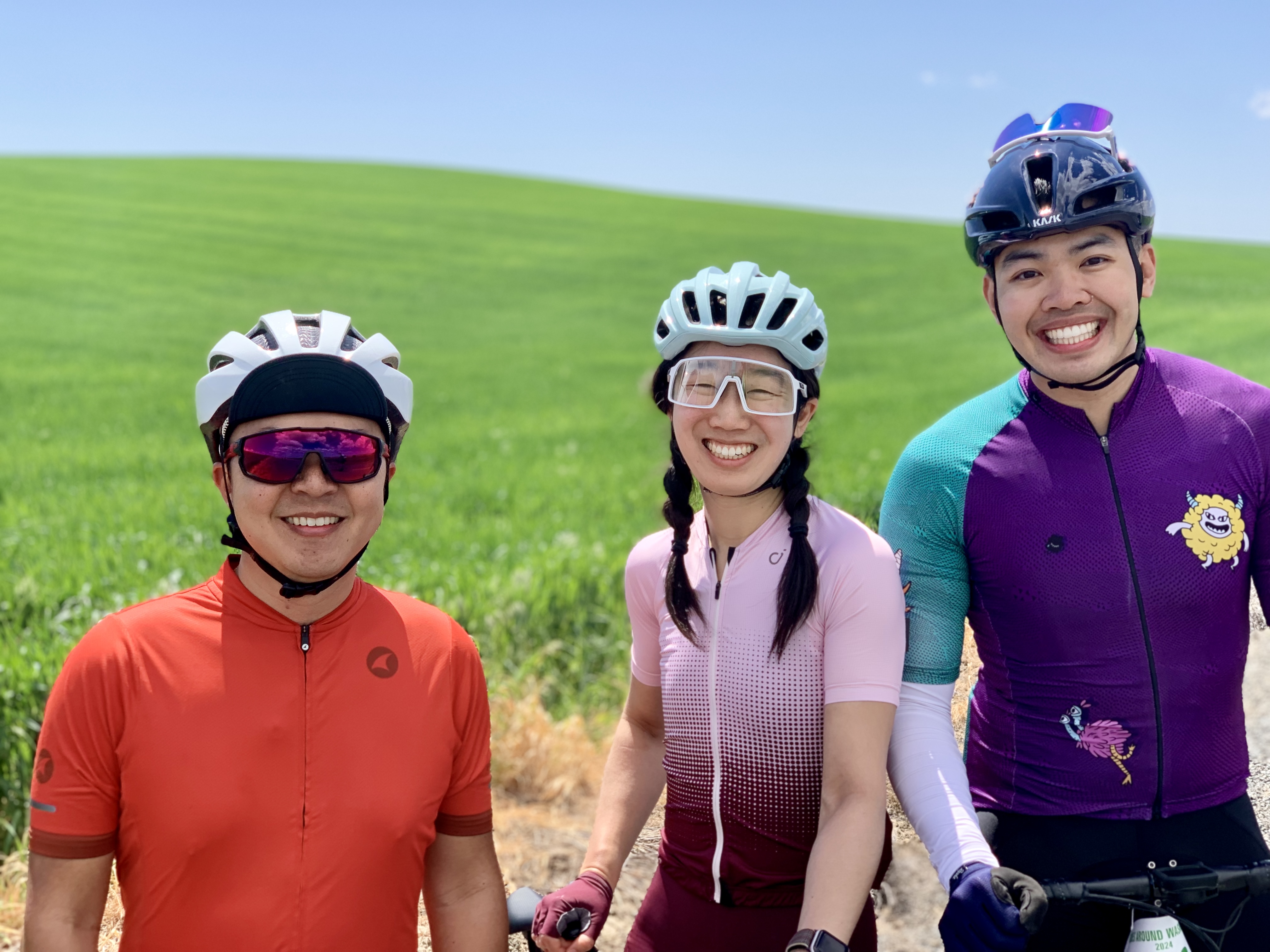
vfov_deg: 28.0
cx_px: 635
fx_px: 1908
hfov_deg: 36.8
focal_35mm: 52
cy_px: 476
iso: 16
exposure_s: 1/378
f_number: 2.4
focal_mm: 6
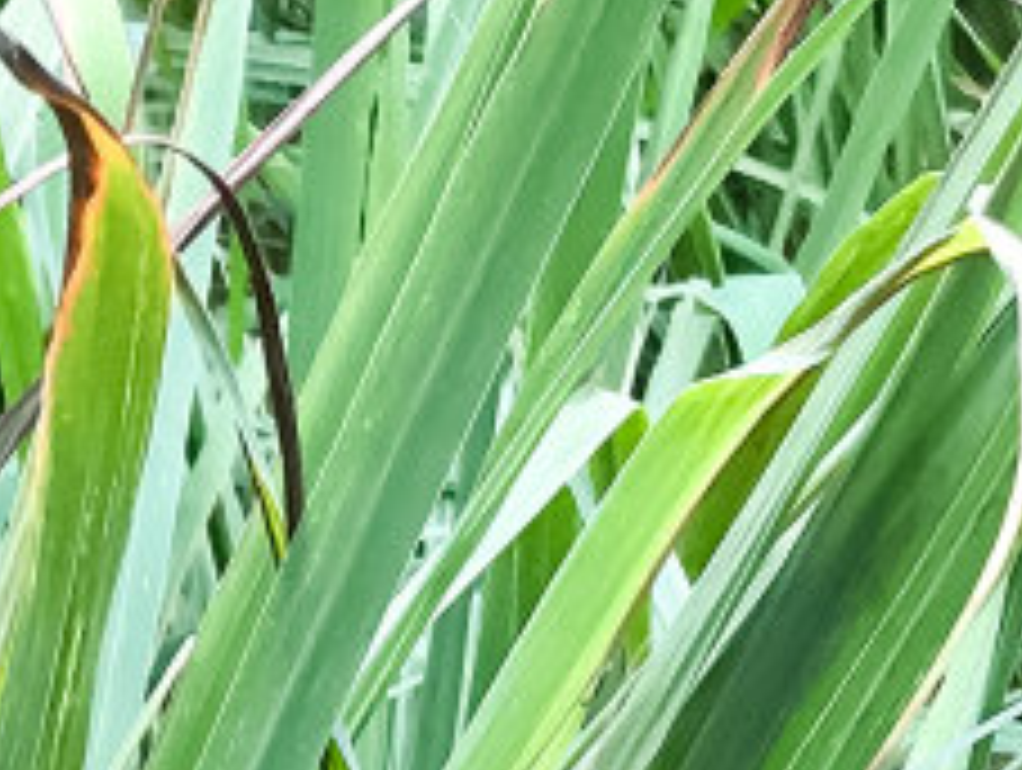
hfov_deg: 9.8
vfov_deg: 7.4
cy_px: 1243
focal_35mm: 197
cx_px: -369
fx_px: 5825
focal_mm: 3.99
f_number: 1.8
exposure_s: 1/150
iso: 20
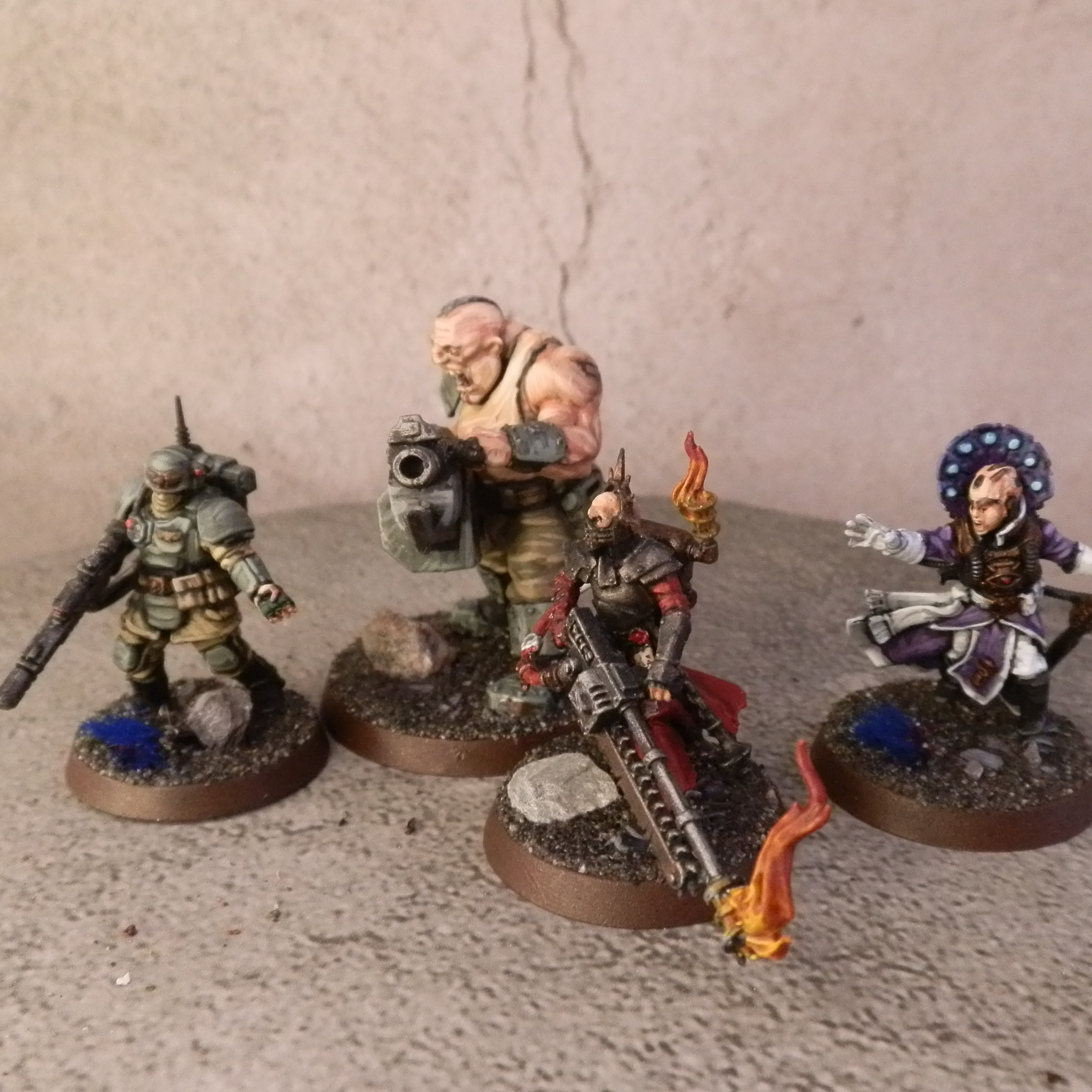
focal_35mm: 34
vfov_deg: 48.4
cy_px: 538
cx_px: 597
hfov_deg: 48.4
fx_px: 1213
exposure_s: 1/125
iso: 400
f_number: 3.1
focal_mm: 5
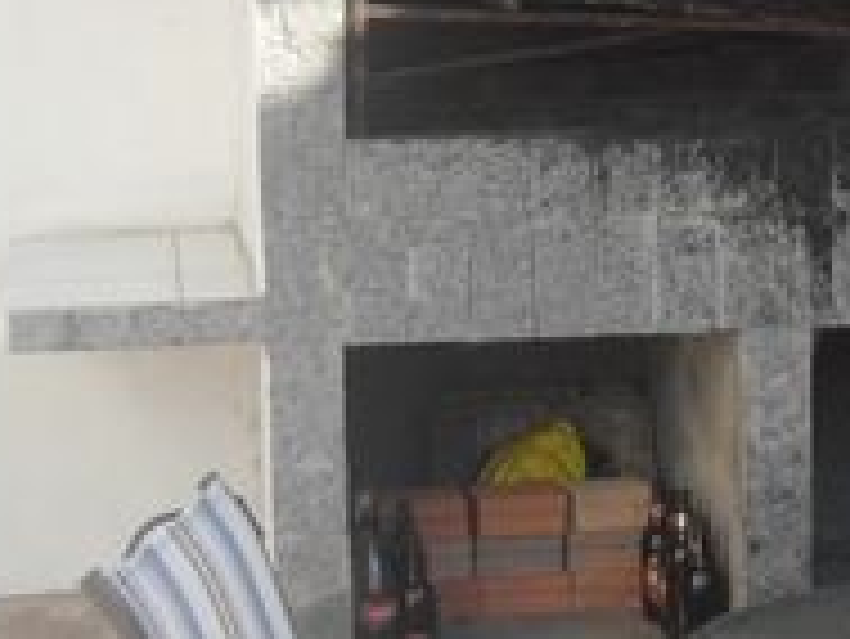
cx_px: 1142
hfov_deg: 16.6
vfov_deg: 13.3
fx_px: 2727
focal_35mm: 111
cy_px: 180
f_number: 3.2
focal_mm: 6.3
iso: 100
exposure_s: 1/350
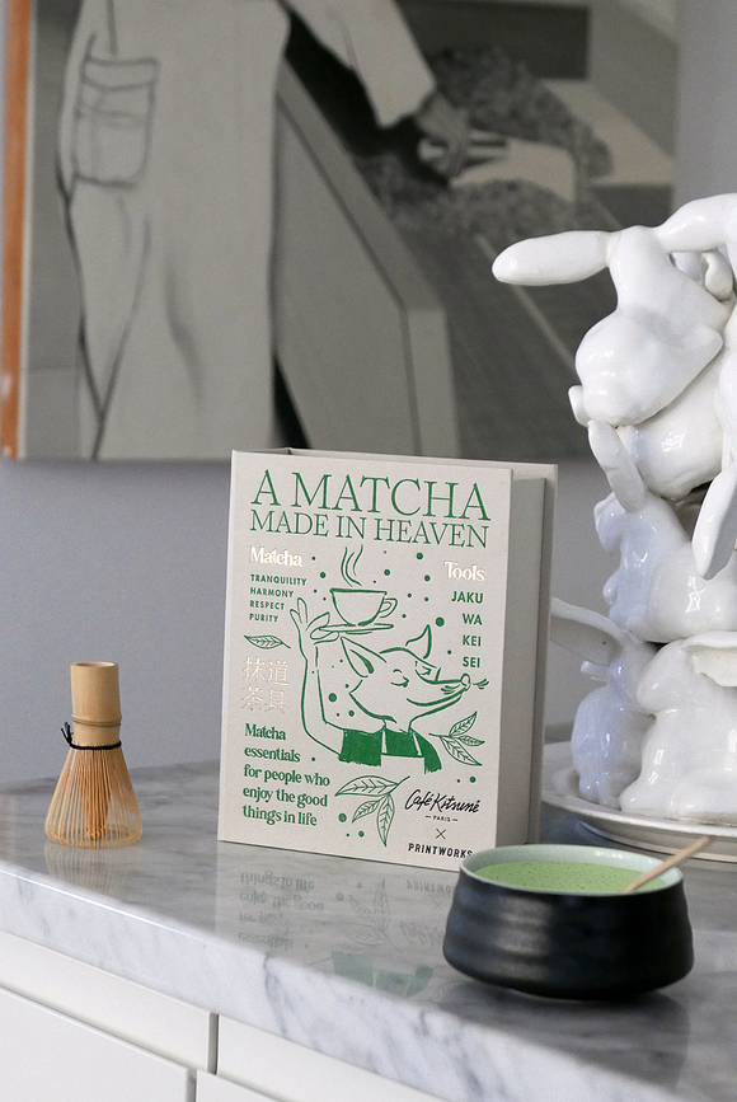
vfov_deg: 24.7
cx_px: 368
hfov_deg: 16.7
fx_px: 2512
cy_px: 551
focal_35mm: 82
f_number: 2.8
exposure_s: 1/125
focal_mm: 34
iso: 1600
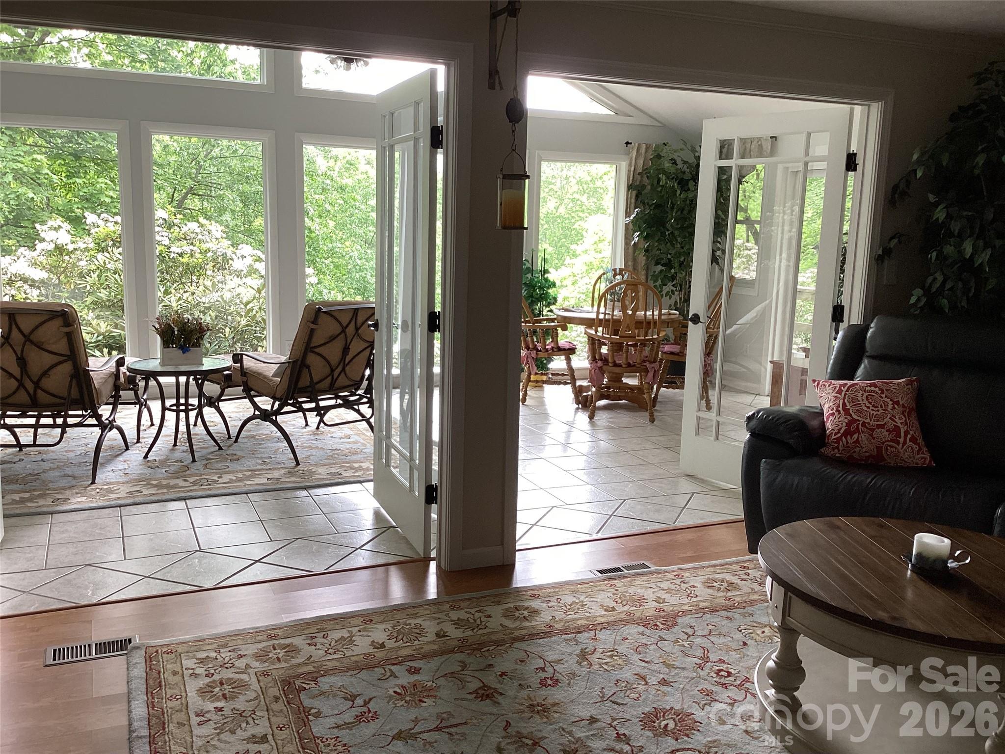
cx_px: 502
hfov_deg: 58.4
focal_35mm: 31
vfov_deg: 45.4
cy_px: 377
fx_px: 900
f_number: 2.4
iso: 80
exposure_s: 1/60
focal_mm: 3.3
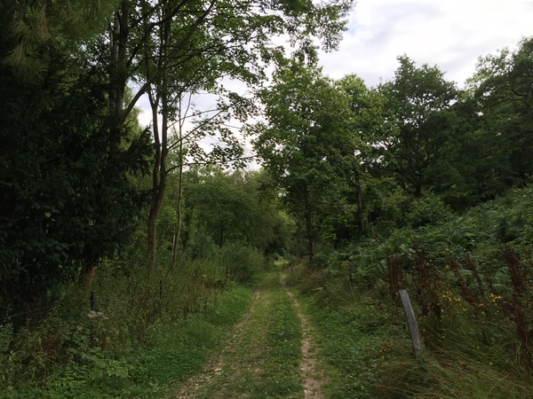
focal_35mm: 29
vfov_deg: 48.2
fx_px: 447
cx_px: 266
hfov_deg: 61.7
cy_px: 200
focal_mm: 4.15
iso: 32
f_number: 2.2
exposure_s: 1/366
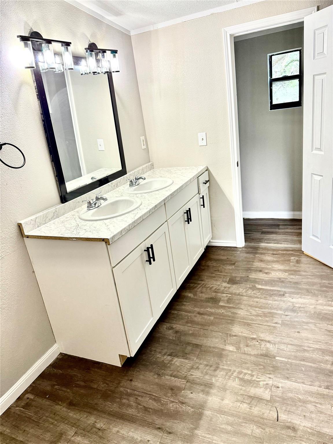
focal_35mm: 24
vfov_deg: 71.6
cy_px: 222
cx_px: 166
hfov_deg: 56.8
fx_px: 308
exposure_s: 1/60
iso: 200
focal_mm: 6.76
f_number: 1.78
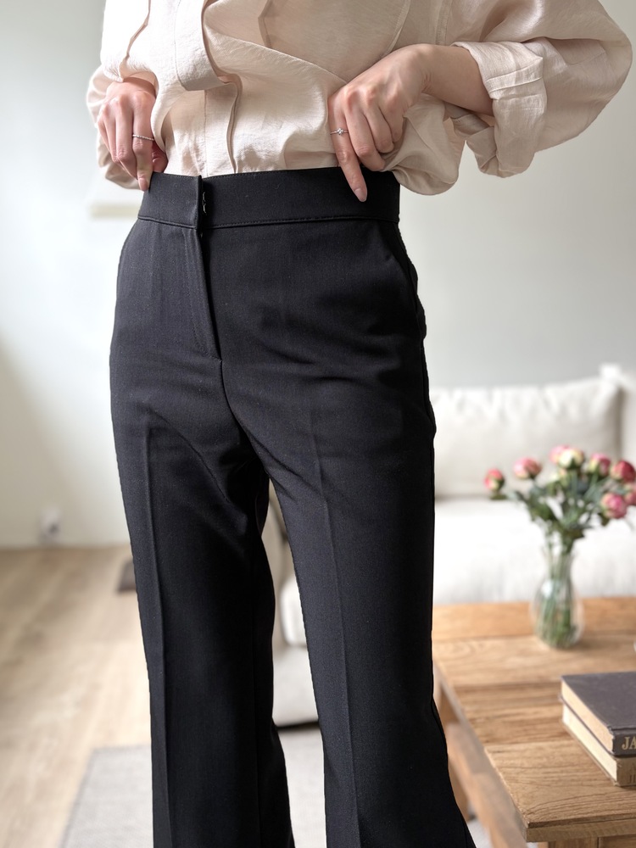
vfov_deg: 67.3
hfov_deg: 53.1
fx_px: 637
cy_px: 424
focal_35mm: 26
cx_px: 318
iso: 40
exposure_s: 1/122
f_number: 1.6
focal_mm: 5.96
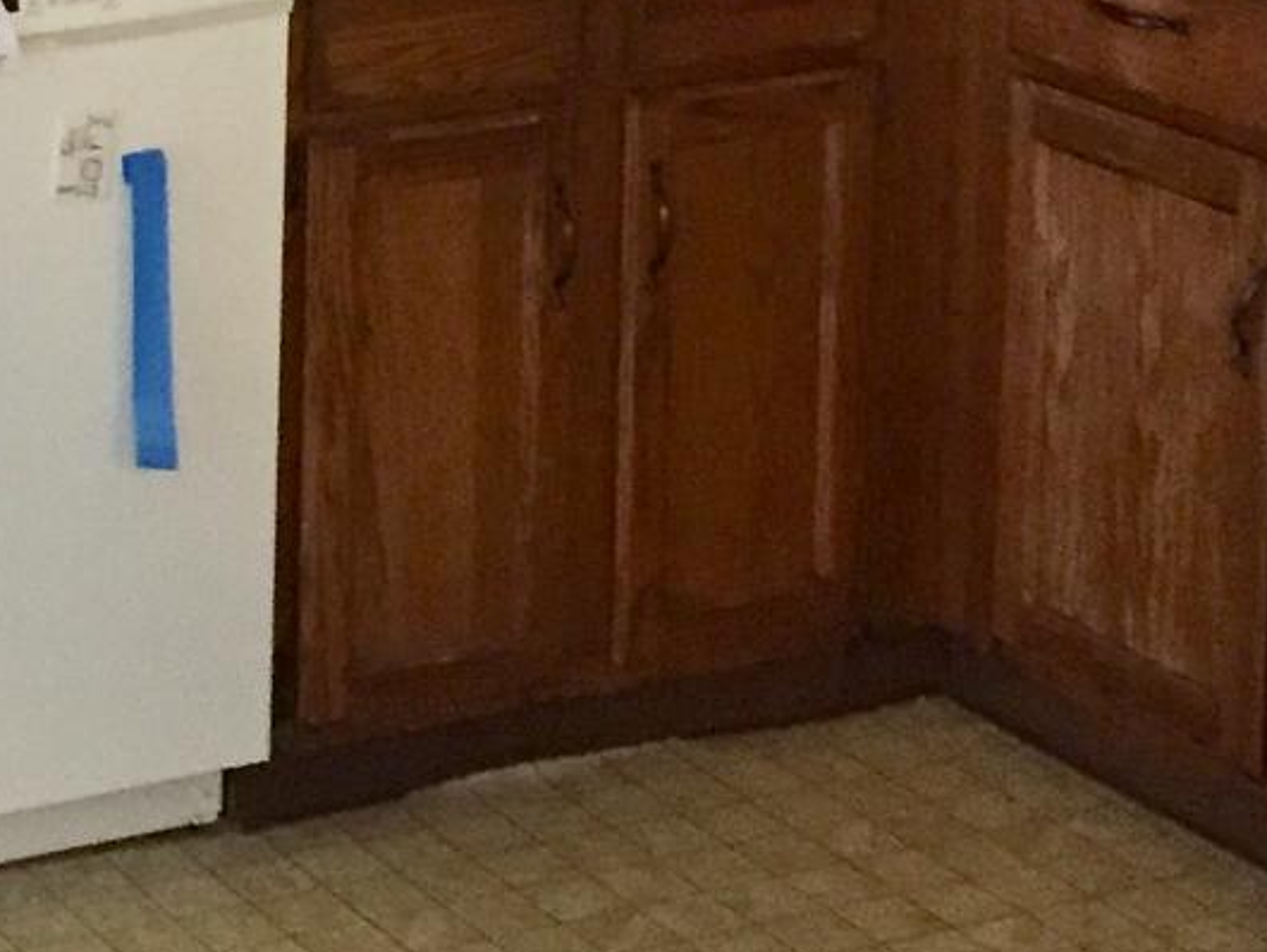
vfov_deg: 12.7
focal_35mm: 112
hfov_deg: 17.2
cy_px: -411
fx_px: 4101
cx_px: 26
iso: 250
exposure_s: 1/15
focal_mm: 4.15
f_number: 2.2
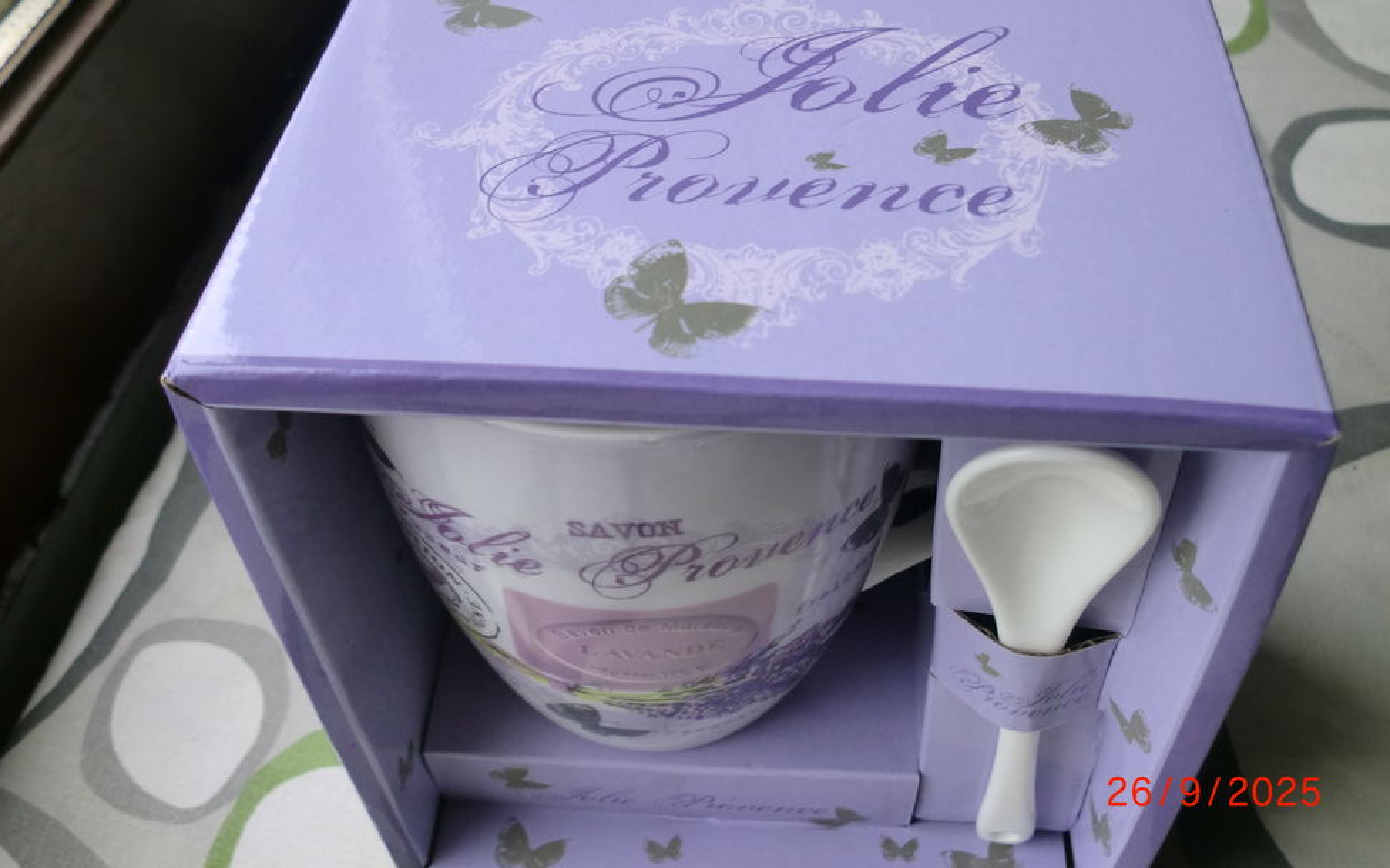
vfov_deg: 33.5
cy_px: 366
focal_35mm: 38
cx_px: 702
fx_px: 1440
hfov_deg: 51.5
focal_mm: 6.3
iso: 80
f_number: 3.1
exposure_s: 1/60
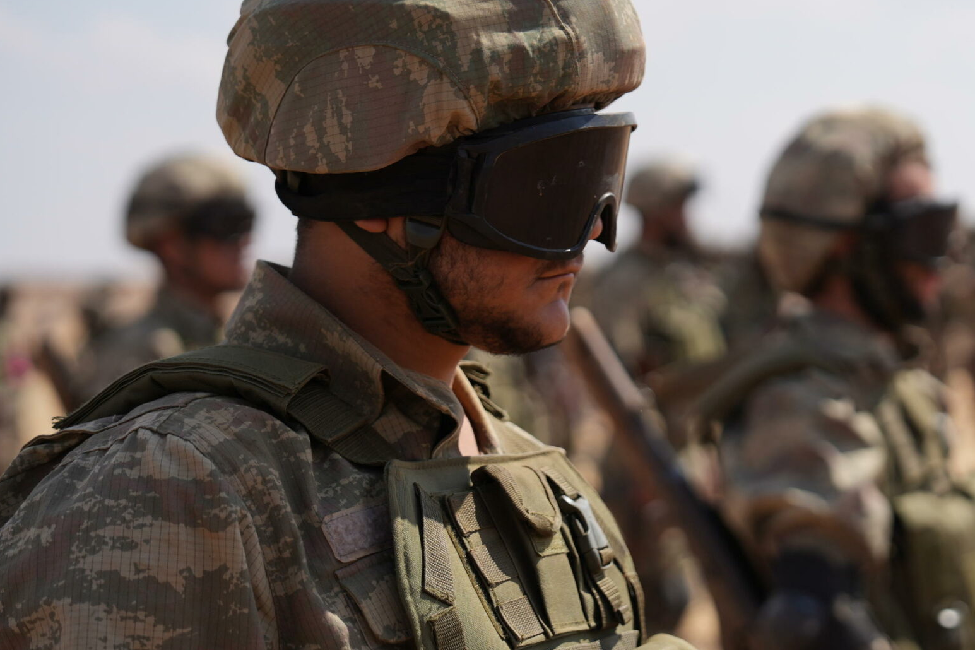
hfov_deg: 17.5
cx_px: 789
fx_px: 3141
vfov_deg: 11.8
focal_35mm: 116
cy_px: 338
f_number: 2.8
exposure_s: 1/2500
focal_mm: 70
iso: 100
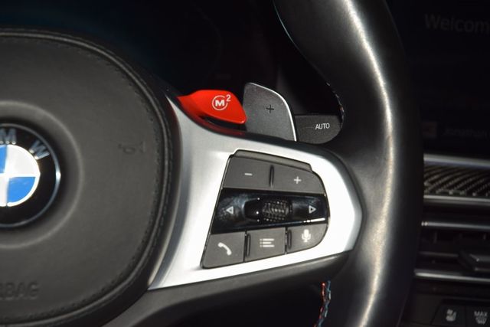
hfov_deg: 19.5
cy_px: 164
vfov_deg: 13.0
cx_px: 245
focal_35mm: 105
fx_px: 1429
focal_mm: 70
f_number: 8
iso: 100
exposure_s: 1/125
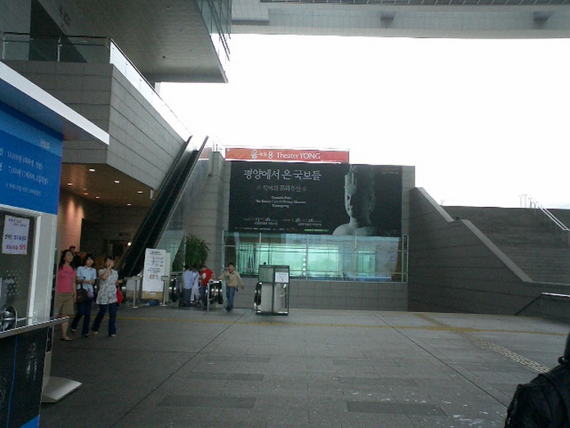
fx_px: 609
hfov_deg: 50.1
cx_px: 285
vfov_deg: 38.7
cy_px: 214
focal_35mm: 37
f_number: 3.5
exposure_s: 1/40
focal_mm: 5.6
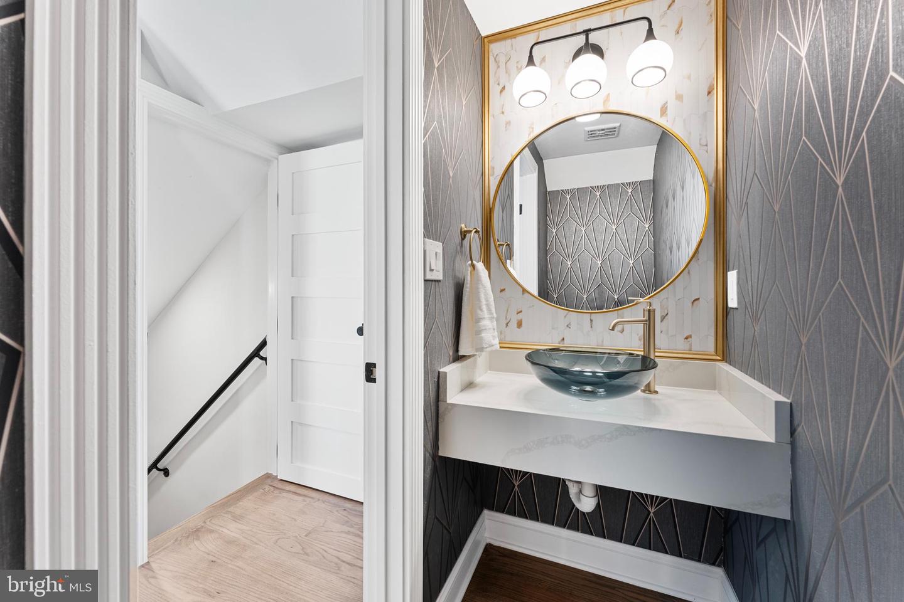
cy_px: 301
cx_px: 452
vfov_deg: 81.2
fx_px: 352
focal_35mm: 14
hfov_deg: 104.3
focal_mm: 14
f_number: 11
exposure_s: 1
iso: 320
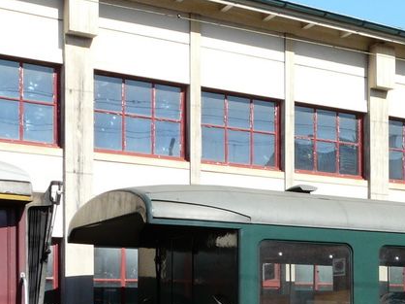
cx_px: 483
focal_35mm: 79
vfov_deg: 18.2
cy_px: 301
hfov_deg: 22.8
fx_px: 924
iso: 100
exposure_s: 1/250
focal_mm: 5.4
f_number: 5.6
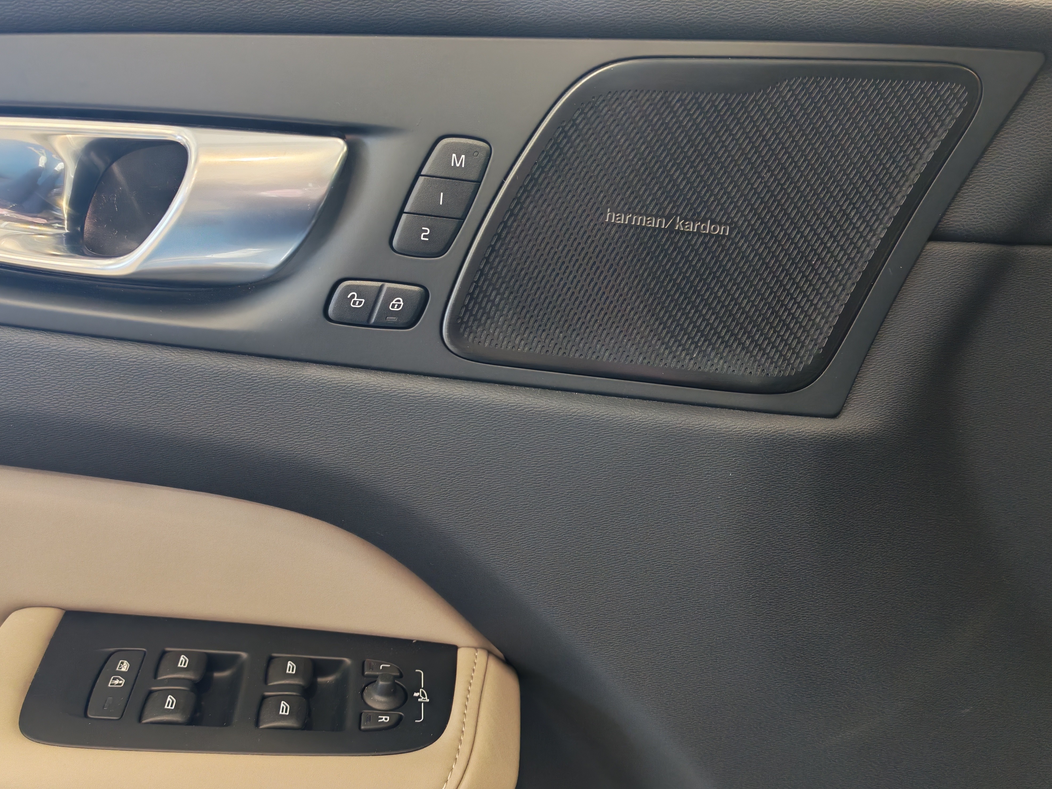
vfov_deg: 44.2
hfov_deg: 56.8
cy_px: 405
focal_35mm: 32
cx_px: 514
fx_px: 972
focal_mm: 6.12
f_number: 1.9
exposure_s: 1/100
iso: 1025
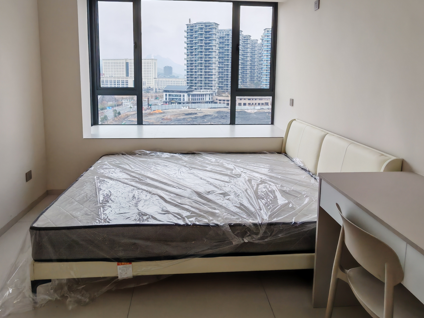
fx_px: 282
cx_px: 206
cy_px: 107
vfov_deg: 57.6
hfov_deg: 73.9
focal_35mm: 23
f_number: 2.2
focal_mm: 1.96
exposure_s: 1/100
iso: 64
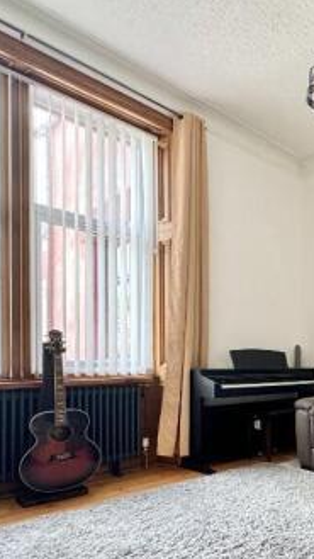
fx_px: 400
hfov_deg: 34.1
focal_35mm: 27
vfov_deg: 68.3
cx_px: 381
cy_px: 364
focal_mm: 2.22
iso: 250
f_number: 2.2
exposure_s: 1/99
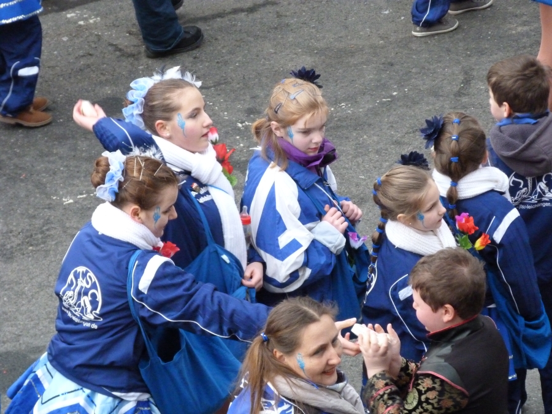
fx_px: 2998
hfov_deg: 10.5
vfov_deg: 7.9
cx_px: 276
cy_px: 207
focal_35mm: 188
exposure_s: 1/125
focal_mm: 33.9
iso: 800
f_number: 3.8
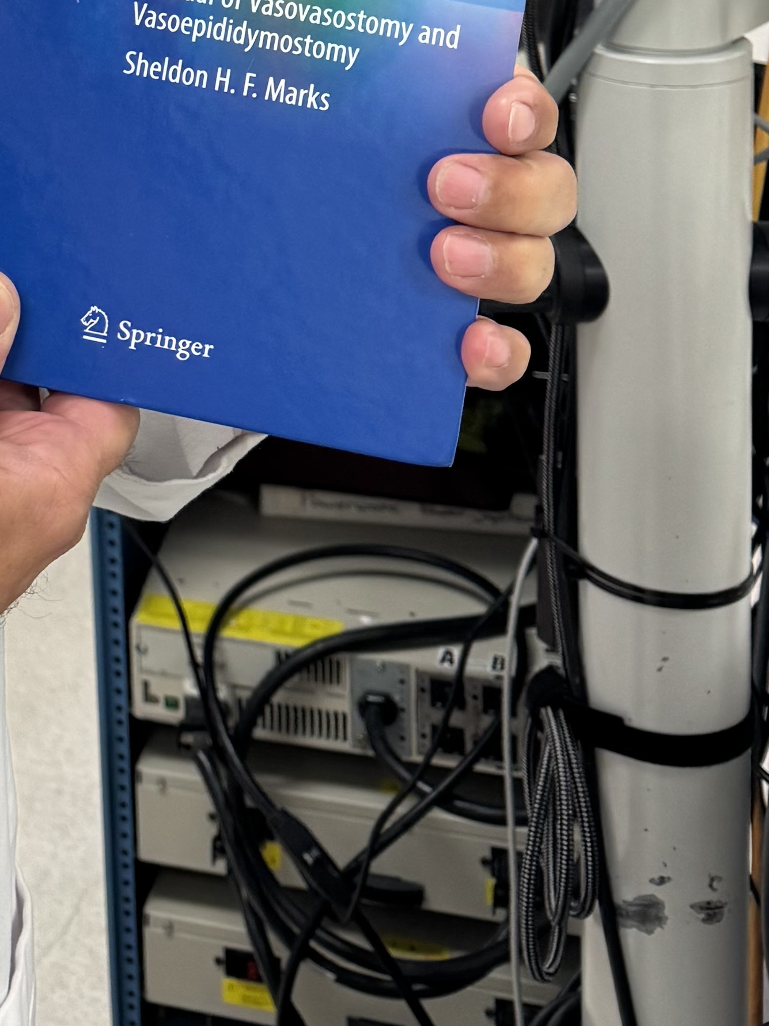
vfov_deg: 23.0
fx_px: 2281
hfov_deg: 17.4
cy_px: -235
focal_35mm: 77
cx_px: -342
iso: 160
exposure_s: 1/120
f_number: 1.78
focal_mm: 6.76
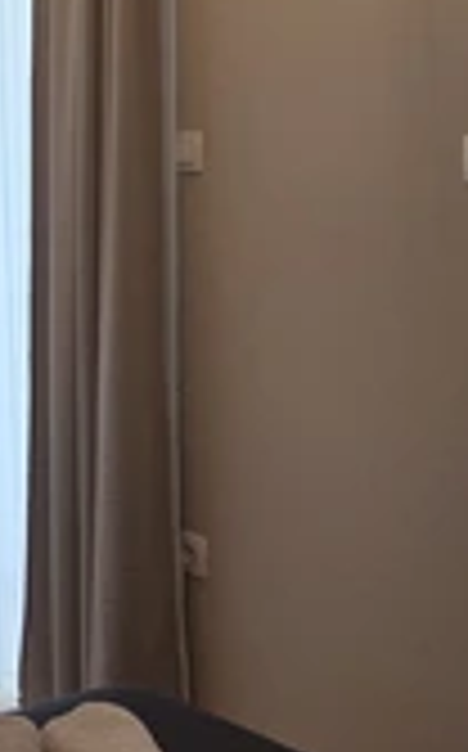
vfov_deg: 28.5
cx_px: -238
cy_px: 113
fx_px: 1432
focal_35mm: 70
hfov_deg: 16.8
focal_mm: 5.4
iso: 100
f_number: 1.8
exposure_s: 1/180
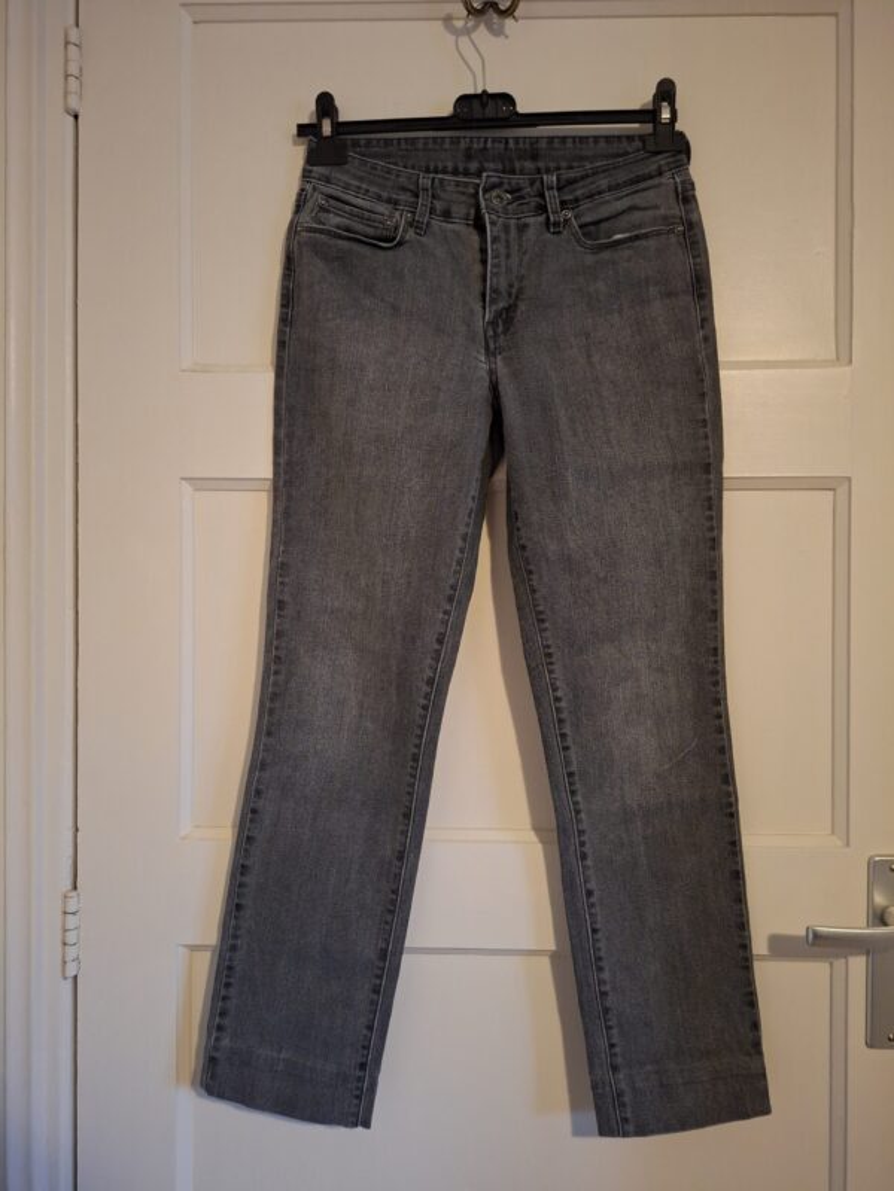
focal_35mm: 23
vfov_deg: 73.9
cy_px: 596
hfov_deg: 58.9
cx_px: 447
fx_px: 792
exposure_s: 1/20
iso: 1000
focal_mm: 5.54
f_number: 1.8
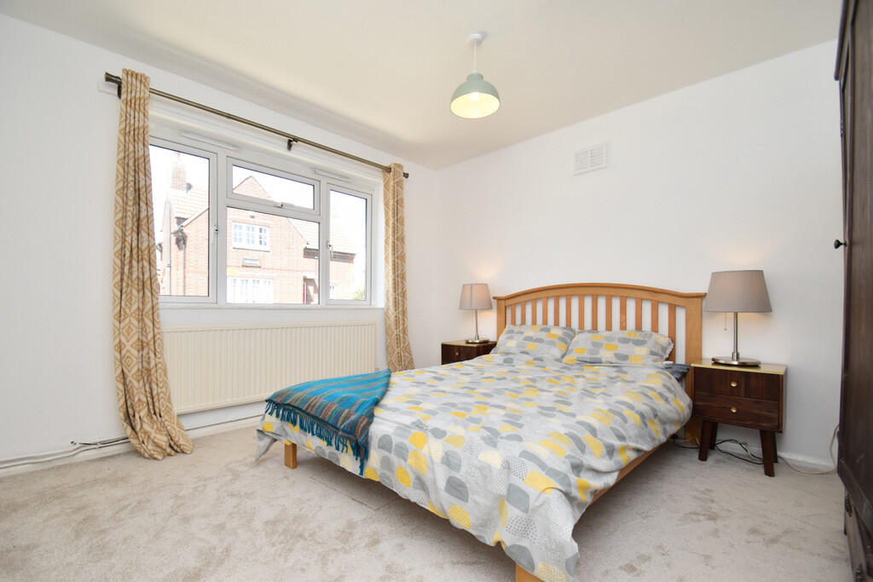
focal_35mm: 15
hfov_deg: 100.4
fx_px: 364
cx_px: 436
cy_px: 291
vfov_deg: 77.3
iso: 280
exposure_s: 1/200
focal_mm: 10
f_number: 5
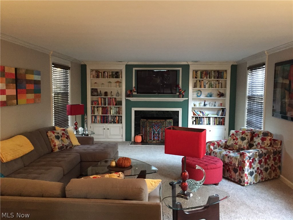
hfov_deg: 61.7
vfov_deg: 48.2
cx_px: 146
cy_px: 110
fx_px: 245
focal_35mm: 29
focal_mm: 4.15
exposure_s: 1/15
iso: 400
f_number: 2.2
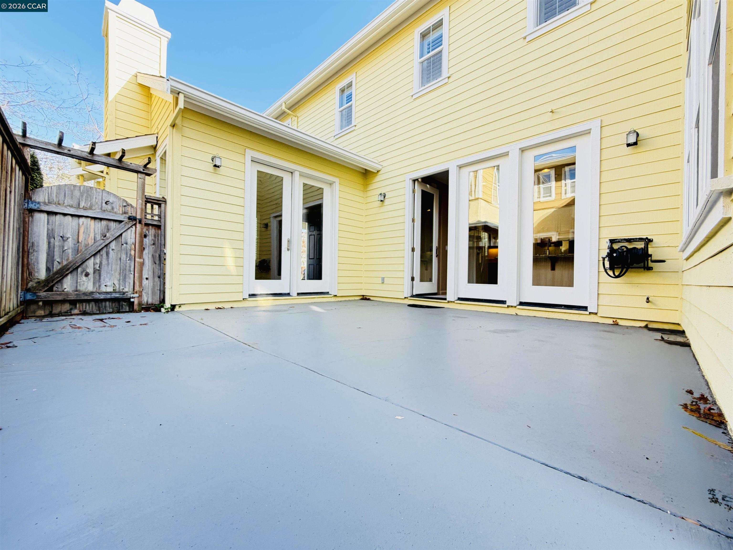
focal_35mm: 14
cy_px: 275
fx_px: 296
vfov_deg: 85.7
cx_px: 366
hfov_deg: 102.1
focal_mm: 2.22
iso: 100
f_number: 2.2
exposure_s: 1/121
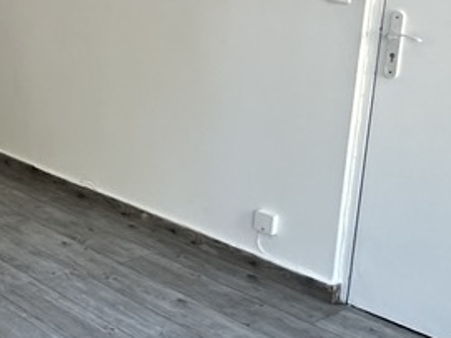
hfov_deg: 26.5
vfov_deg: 23.3
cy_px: 67
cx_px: -135
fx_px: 807
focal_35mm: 62
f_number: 2.2
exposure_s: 1/83
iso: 320
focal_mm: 2.22
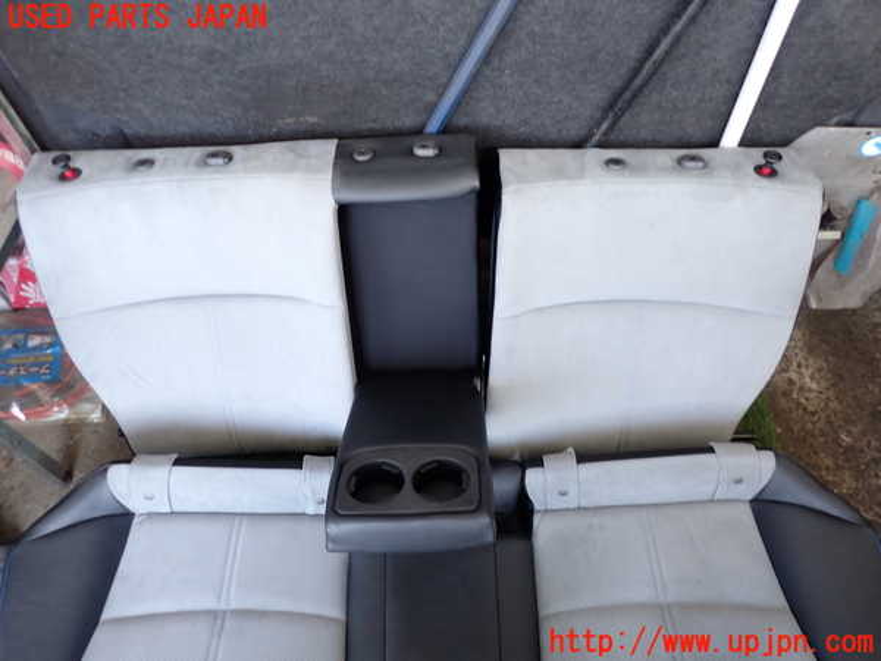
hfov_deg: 69.4
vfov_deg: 54.9
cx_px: 440
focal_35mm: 25
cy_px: 330
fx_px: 636
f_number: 2
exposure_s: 1/50
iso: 200
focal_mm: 4.5
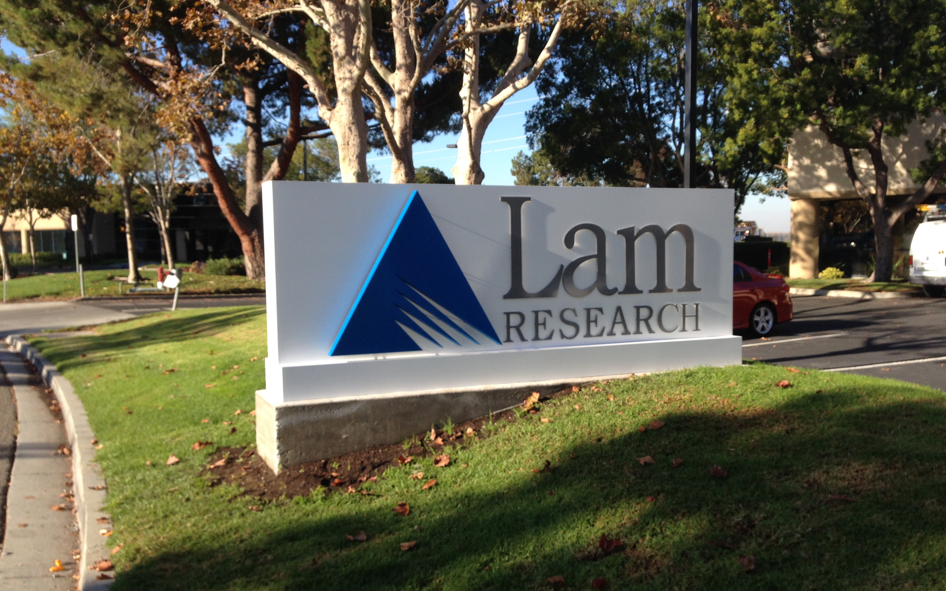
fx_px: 928
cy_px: 332
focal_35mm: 36
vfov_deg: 35.3
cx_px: 484
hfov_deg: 54.0
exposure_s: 1/742
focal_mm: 4.12
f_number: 2.4
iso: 50
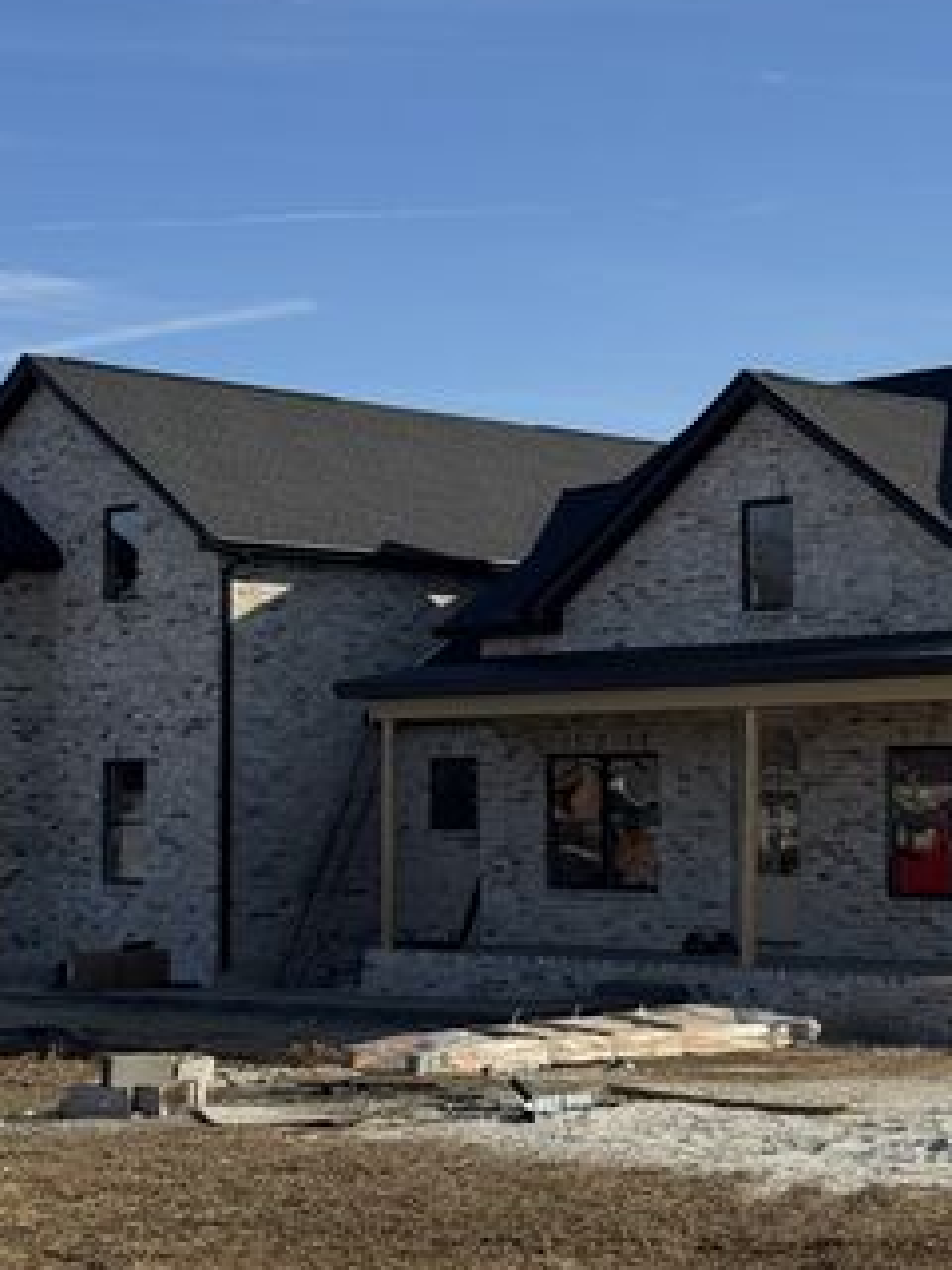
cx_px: 643
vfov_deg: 26.0
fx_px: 2750
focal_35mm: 75
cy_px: 621
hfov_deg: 19.6
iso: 64
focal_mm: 6.76
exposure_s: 1/6410
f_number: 1.78
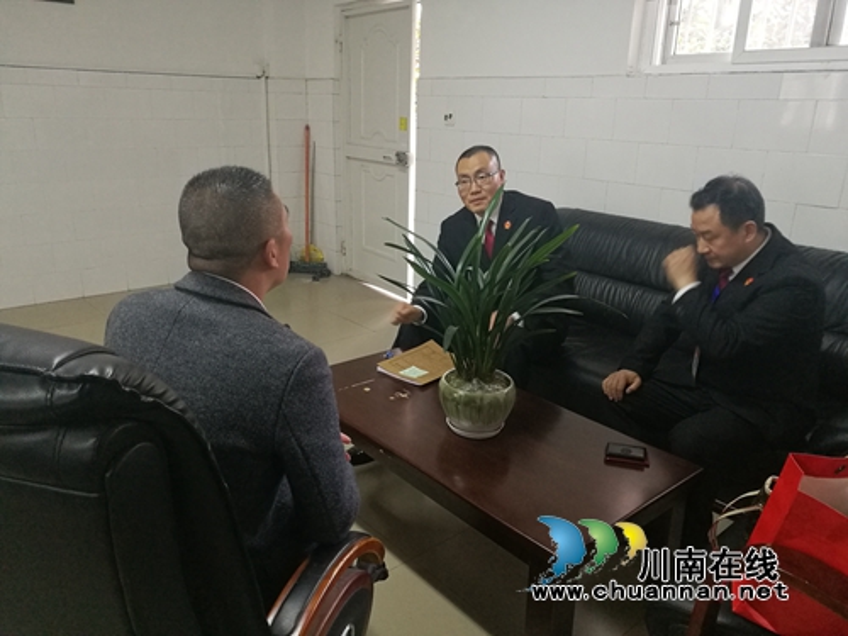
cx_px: 424
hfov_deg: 65.3
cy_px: 318
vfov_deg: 51.4
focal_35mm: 27
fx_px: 661
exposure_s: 1/25
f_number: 2.2
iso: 320
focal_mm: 4.5
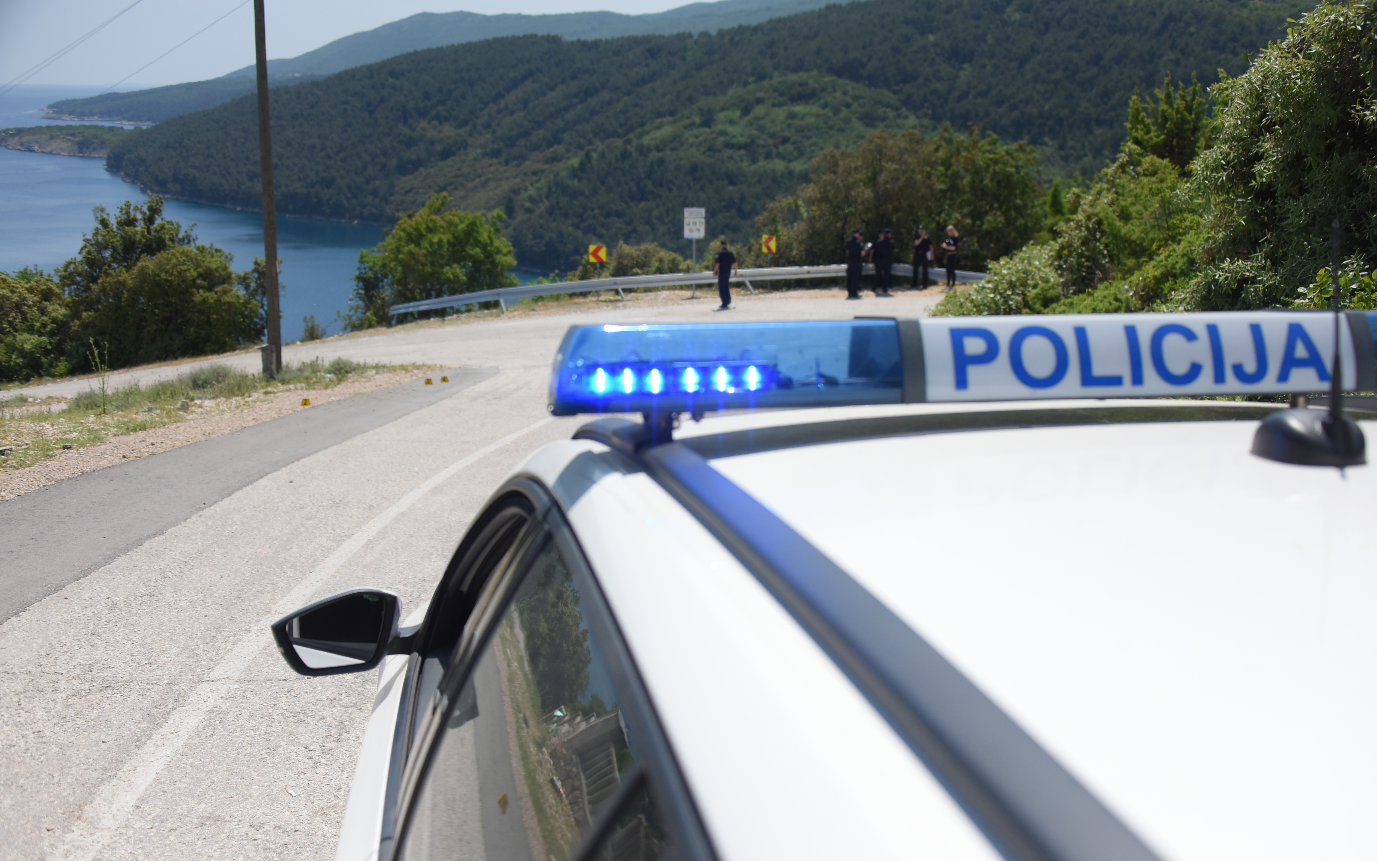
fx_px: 1314
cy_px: 447
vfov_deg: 36.3
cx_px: 685
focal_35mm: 35
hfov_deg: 55.3
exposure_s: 1/8000
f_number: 3.8
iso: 640
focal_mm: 34
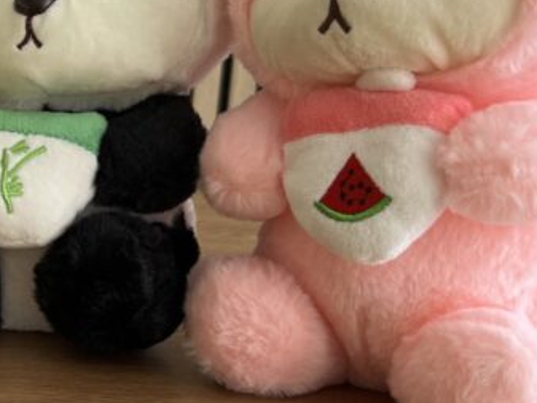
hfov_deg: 22.6
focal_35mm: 79
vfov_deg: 18.7
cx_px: -116
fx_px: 1226
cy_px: 194
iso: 40
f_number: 1.5
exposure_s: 1/152
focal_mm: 5.7
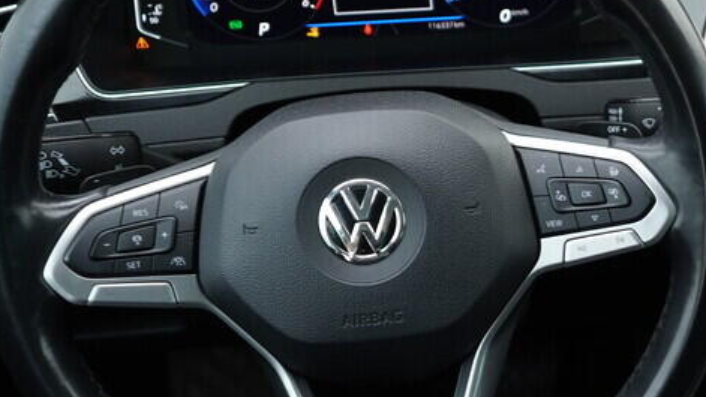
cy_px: 288
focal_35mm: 82
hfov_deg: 25.1
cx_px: 642
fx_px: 1535
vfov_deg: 14.7
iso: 200
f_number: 2.8
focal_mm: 24
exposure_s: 1/40
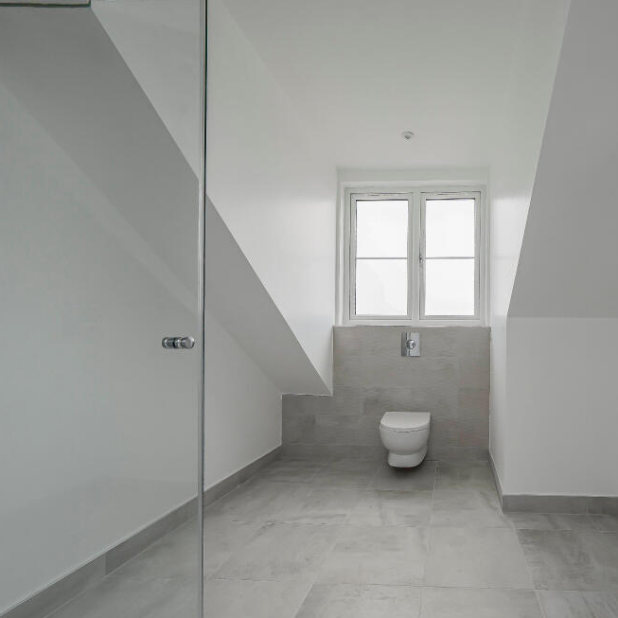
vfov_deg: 87.4
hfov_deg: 83.5
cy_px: 322
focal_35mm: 16
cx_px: 427
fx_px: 323
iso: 320
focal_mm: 12
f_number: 9
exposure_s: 1/80
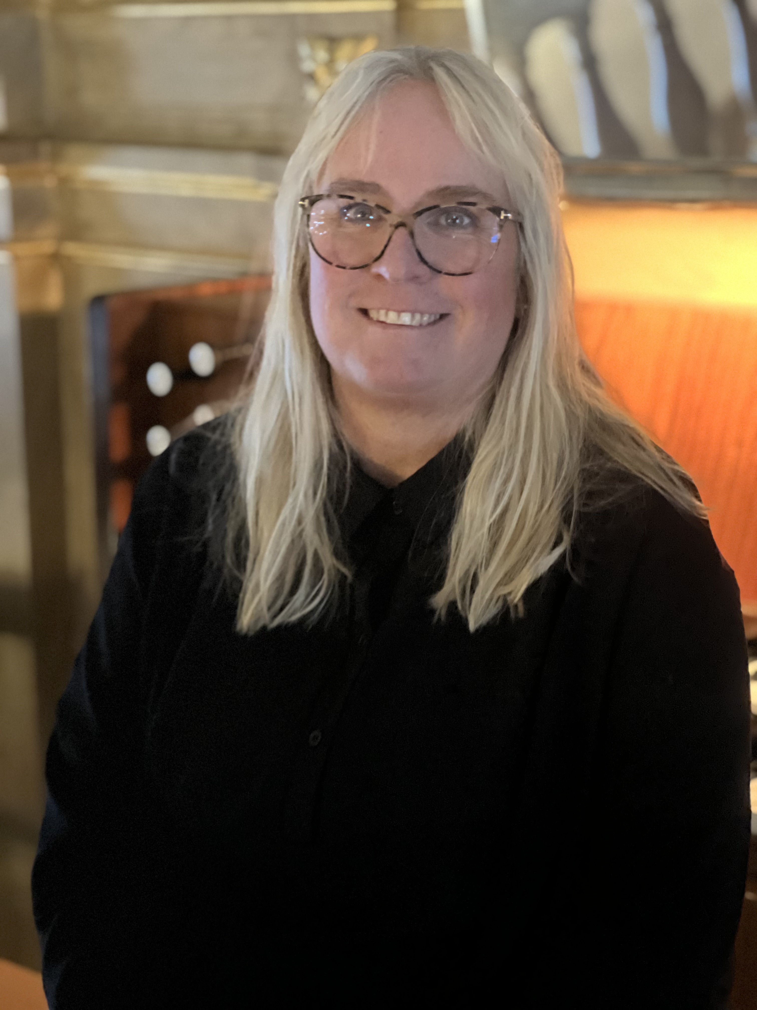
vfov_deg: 25.3
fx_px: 2245
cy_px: 505
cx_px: 378
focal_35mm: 77
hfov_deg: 19.1
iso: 1600
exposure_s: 1/14
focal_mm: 9
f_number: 2.8
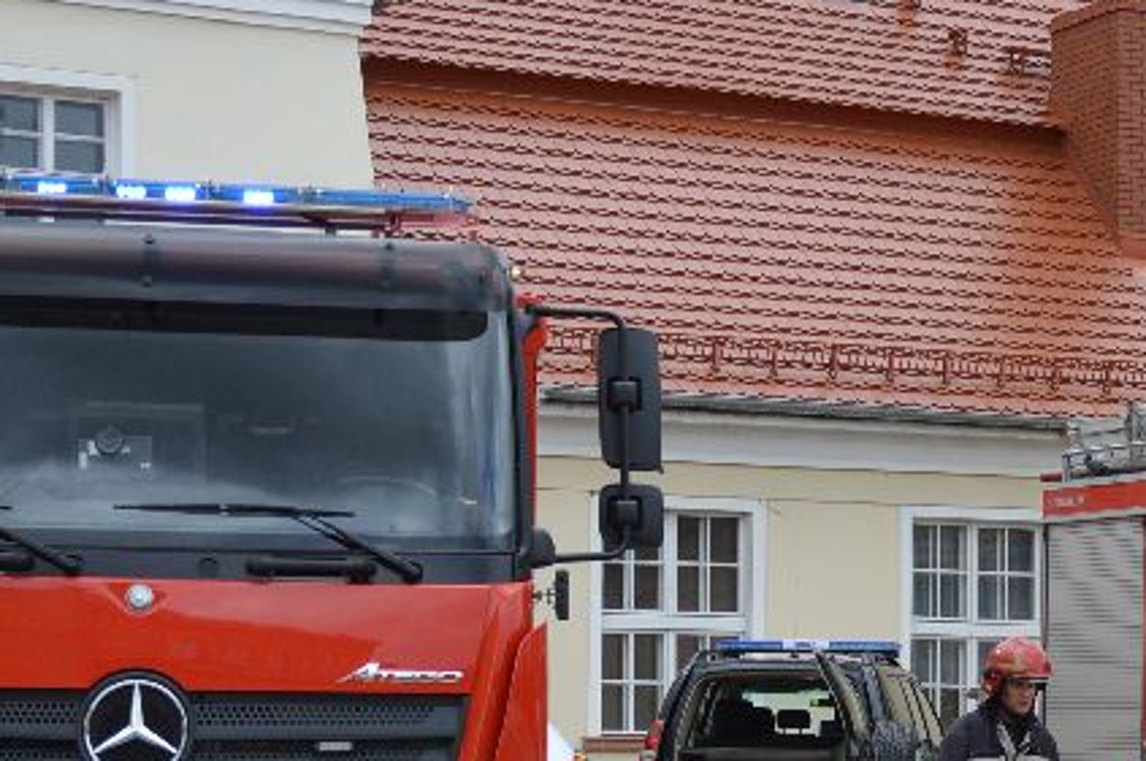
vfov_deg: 12.5
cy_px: 603
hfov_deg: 18.5
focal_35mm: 109
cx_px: 1019
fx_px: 3466
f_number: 4.5
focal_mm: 30
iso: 400
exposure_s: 1/1000
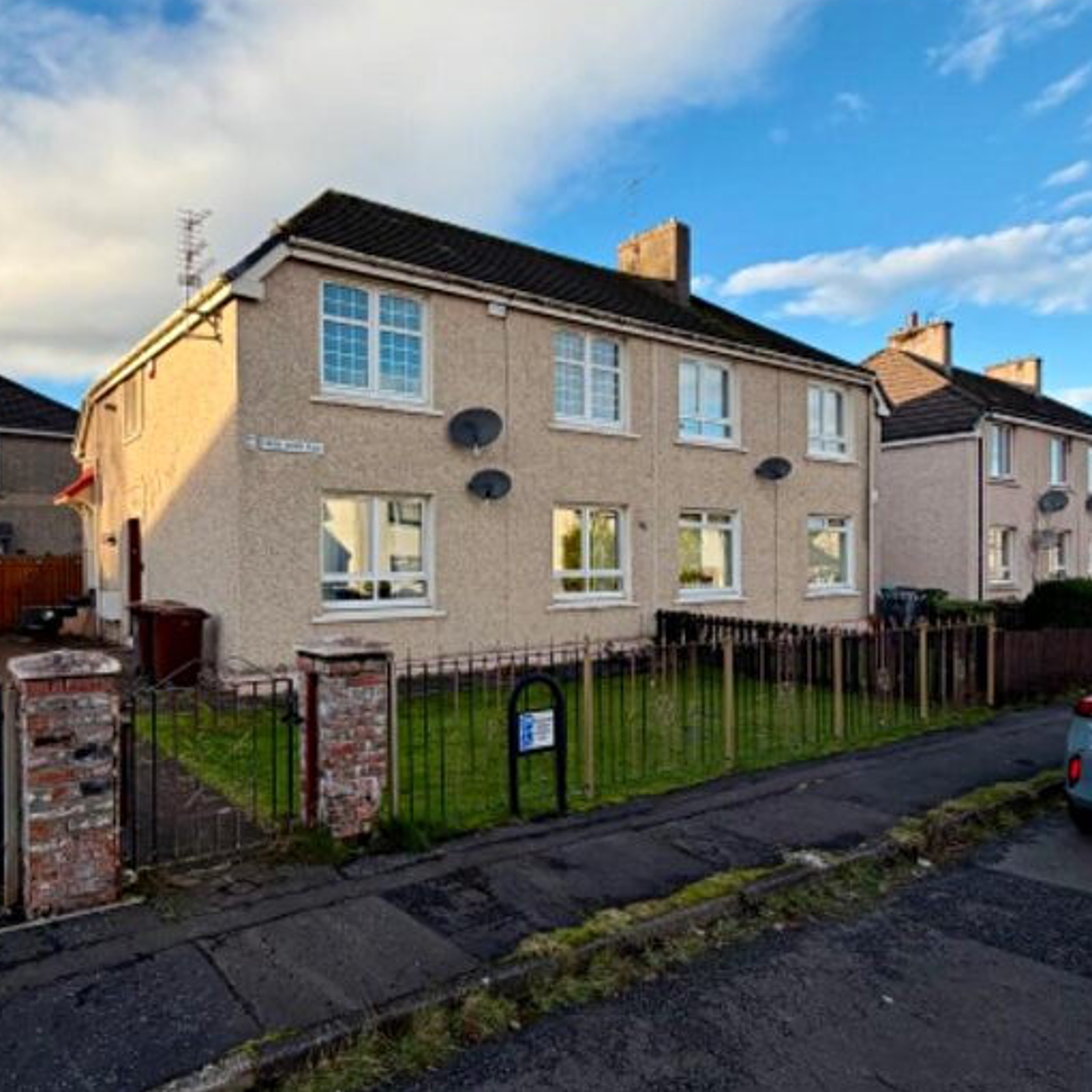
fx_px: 607
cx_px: 409
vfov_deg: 84.0
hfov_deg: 82.4
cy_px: 534
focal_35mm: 17
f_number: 2.2
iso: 40
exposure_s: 1/596
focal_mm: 2.22
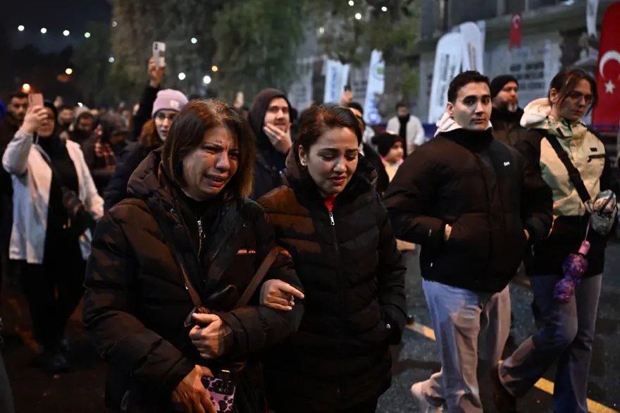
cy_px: 206
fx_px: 654
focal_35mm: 38
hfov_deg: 50.7
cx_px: 310
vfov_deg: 35.0
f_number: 2.8
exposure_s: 1/160
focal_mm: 38
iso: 4000
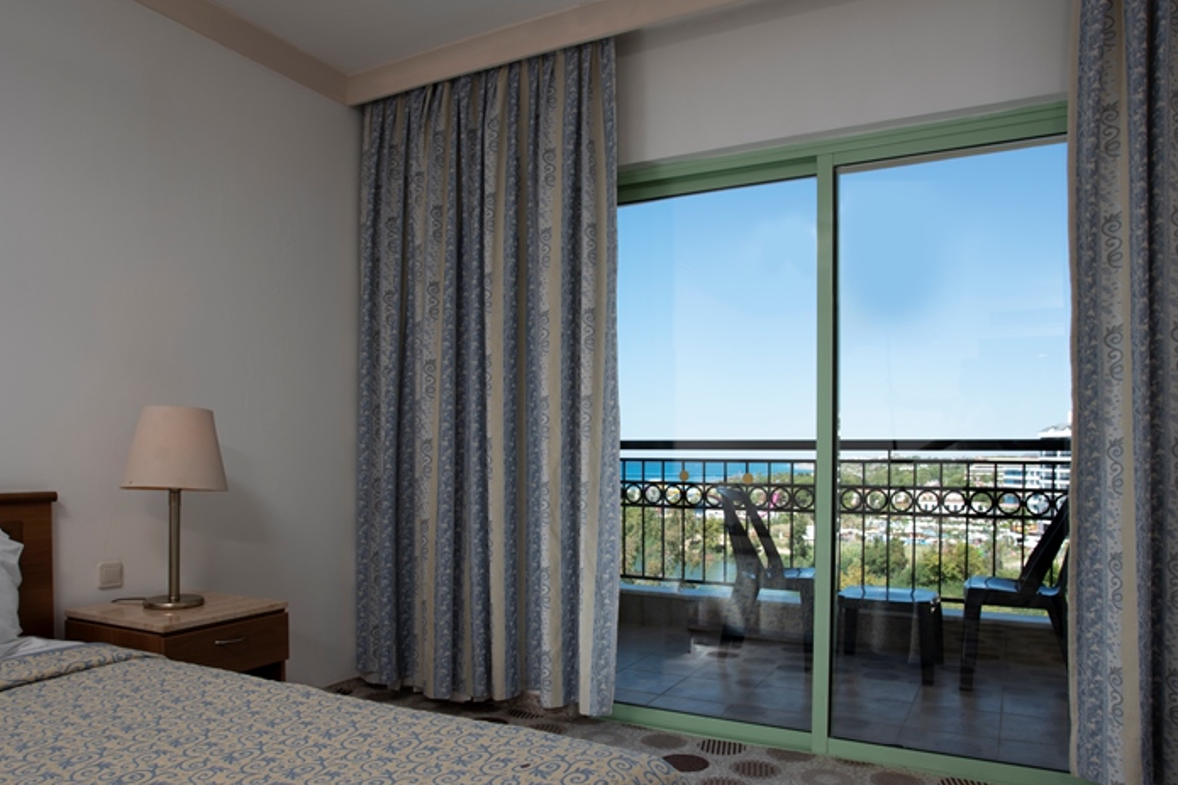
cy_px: 469
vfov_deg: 46.1
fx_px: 916
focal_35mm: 28
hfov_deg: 65.5
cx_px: 580
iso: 50
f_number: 9
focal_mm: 19
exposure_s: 1/80
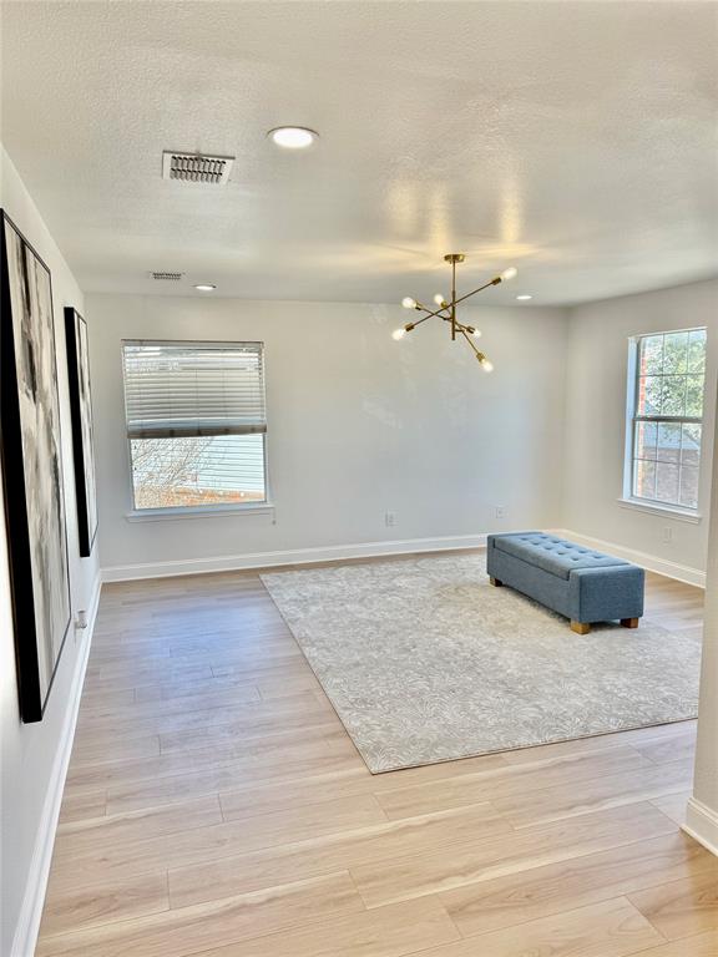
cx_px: 359
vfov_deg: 71.6
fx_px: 664
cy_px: 478
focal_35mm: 24
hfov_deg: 56.8
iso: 100
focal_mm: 6.76
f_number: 1.78
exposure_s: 1/501
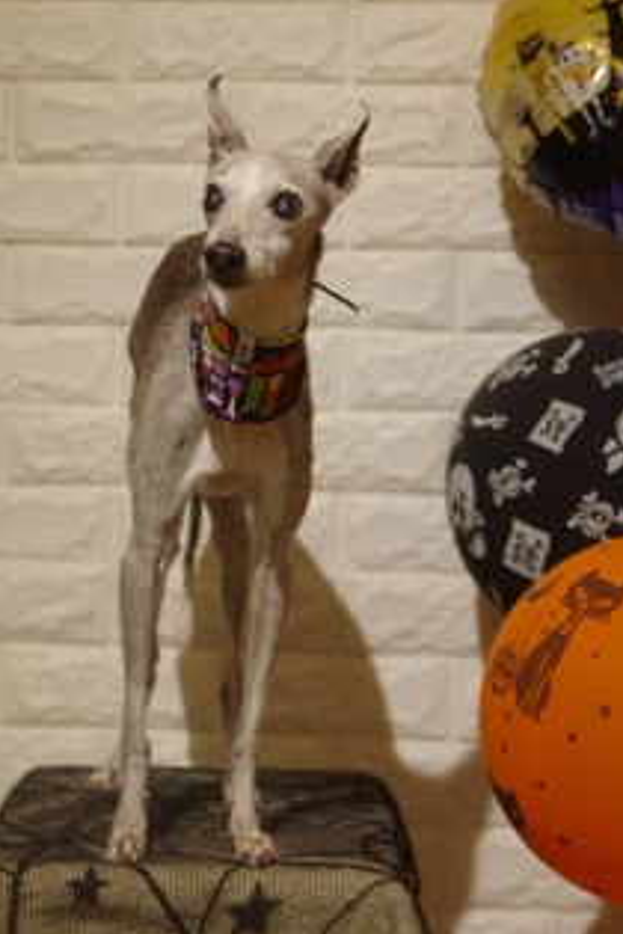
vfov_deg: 19.6
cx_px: 246
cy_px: 350
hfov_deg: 13.2
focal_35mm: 104
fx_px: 2699
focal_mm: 55
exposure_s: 1/160
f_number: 3.2
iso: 320
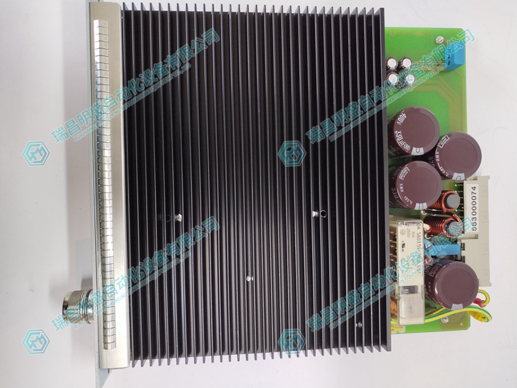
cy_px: 194
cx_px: 258
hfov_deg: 67.3
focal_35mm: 26
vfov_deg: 53.1
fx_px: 388
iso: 250
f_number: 1.8
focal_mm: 4.75
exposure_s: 1/33.3
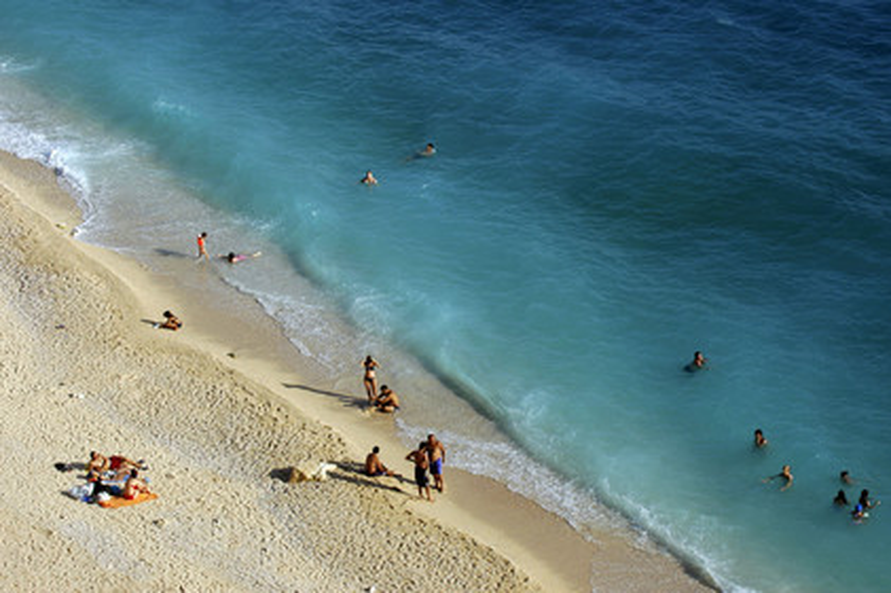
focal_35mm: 135
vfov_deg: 10.1
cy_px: 296
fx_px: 3339
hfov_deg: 15.2
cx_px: 446
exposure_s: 1/640
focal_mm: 90
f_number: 6.3
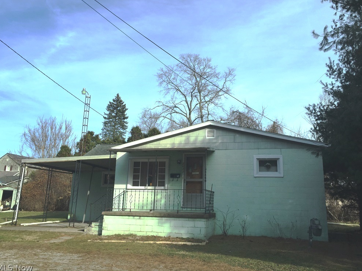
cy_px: 134
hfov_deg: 60.0
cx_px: 182
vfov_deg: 46.8
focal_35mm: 30
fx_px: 314
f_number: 2.2
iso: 32
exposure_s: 1/920
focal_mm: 4.15
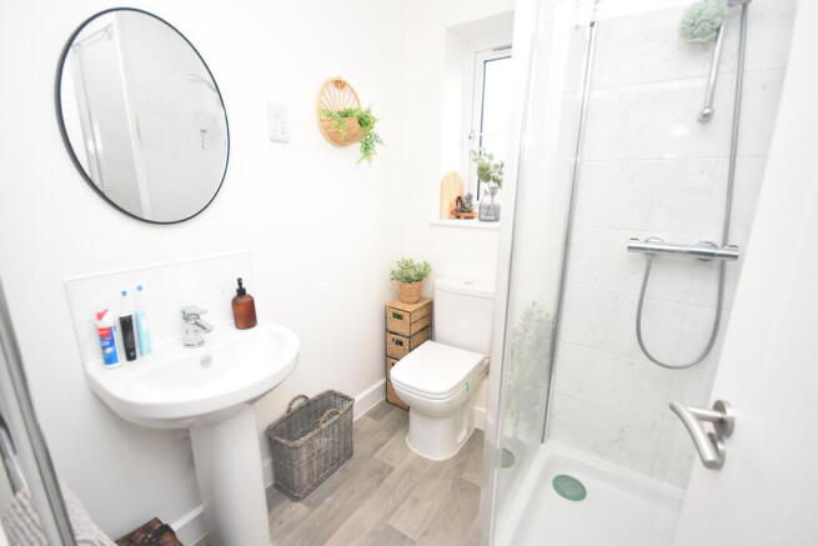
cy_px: 273
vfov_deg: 77.4
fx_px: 341
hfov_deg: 100.4
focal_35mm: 15
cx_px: 409
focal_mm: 10
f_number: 4
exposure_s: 1/100
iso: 1600
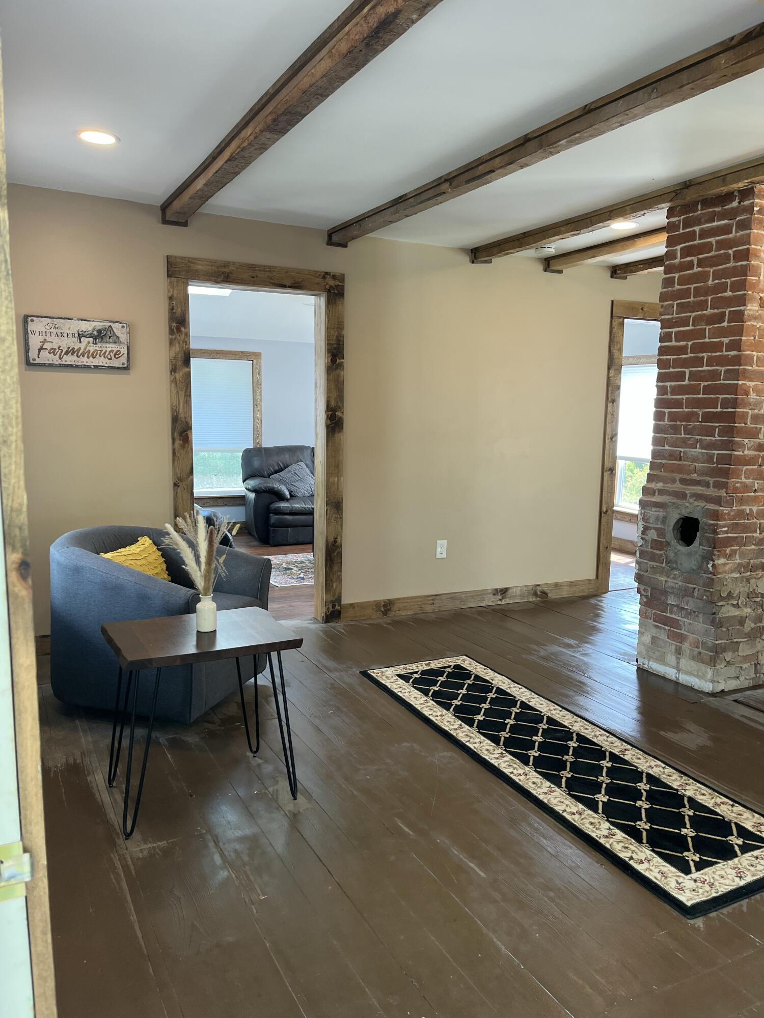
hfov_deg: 53.1
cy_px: 509
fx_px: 765
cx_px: 382
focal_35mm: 26
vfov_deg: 67.3
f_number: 1.6
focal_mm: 5.1
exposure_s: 1/120
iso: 125
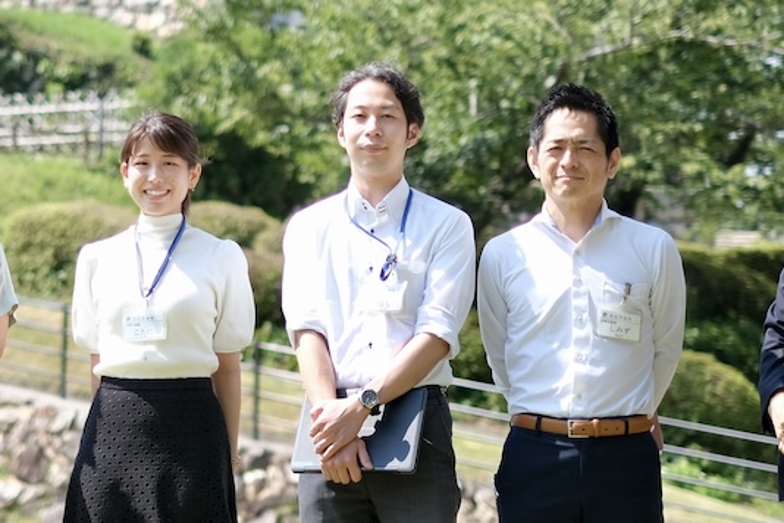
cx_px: 229
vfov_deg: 10.8
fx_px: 2766
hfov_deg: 16.1
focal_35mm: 127
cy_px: 273
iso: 160
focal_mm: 35
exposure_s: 1/3800
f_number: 1.4
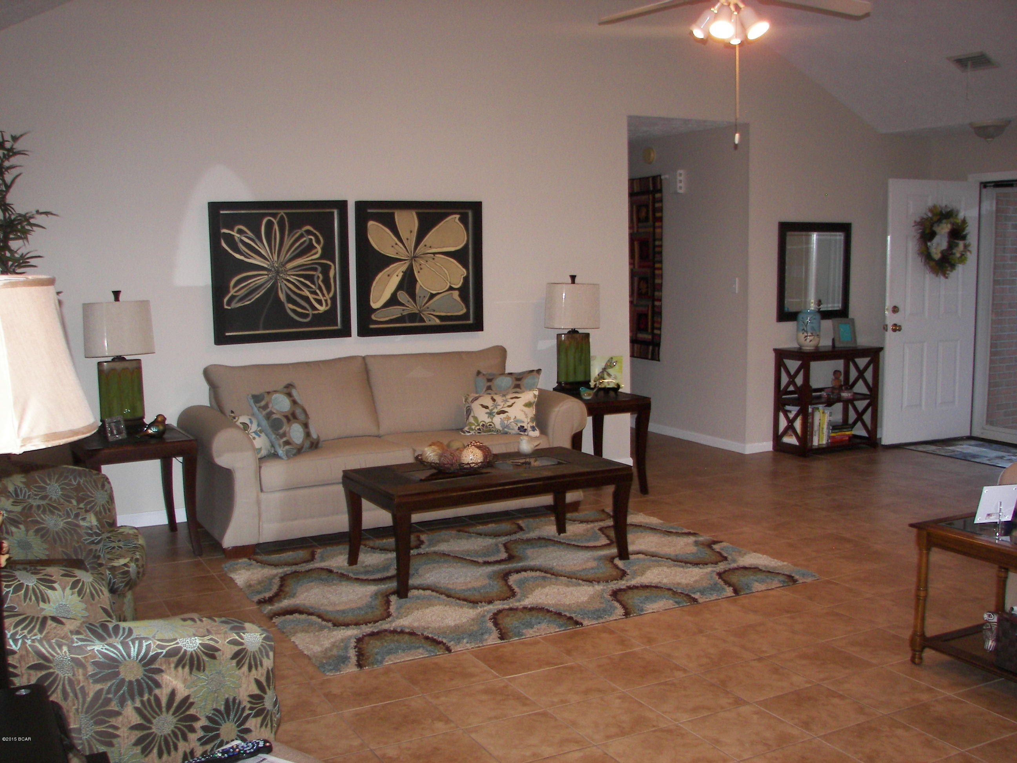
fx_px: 1058
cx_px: 508
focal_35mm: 36
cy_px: 382
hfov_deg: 51.4
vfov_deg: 39.7
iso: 125
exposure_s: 1/30
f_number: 2.8
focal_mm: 6
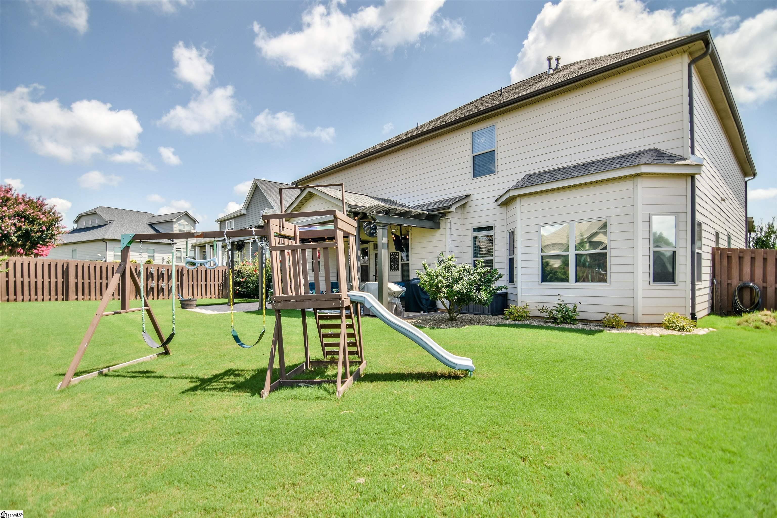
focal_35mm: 16
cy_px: 259
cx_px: 388
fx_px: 356
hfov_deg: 95.0
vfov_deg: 72.1
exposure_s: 1/1600
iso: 160
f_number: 2.8
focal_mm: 11
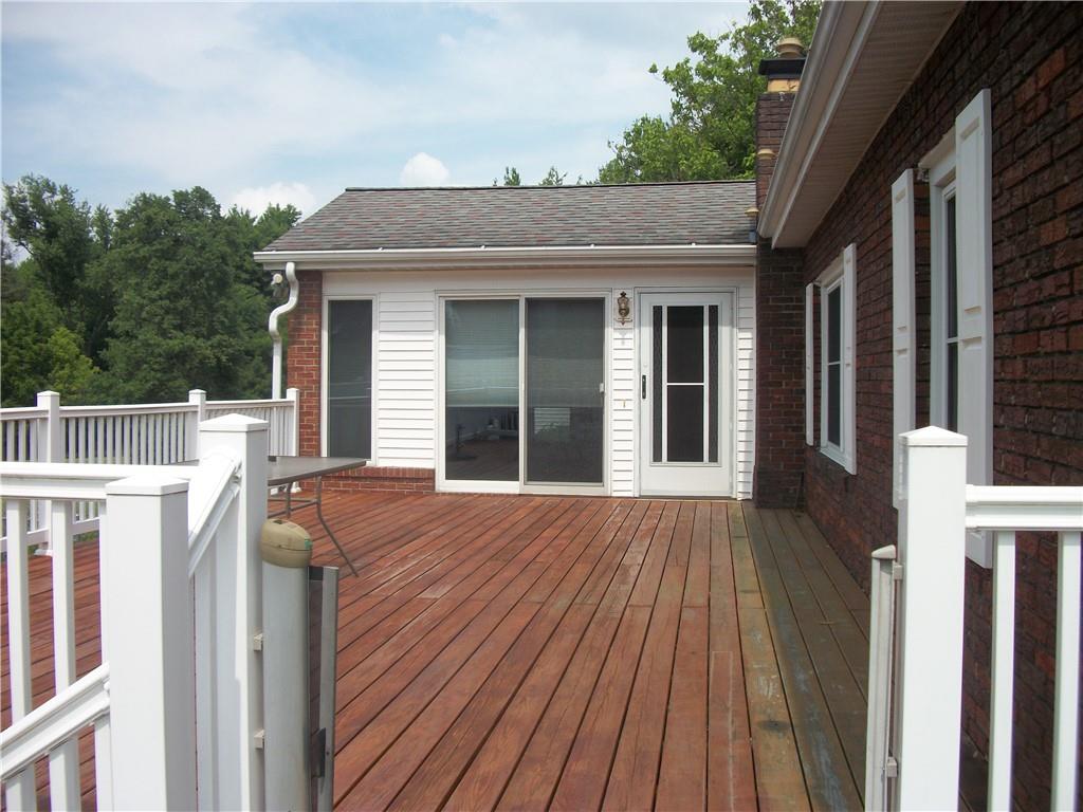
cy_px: 406
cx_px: 542
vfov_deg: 44.2
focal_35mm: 32
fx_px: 1001
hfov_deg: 56.8
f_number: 8.8
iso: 80
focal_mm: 5.7
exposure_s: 1/200
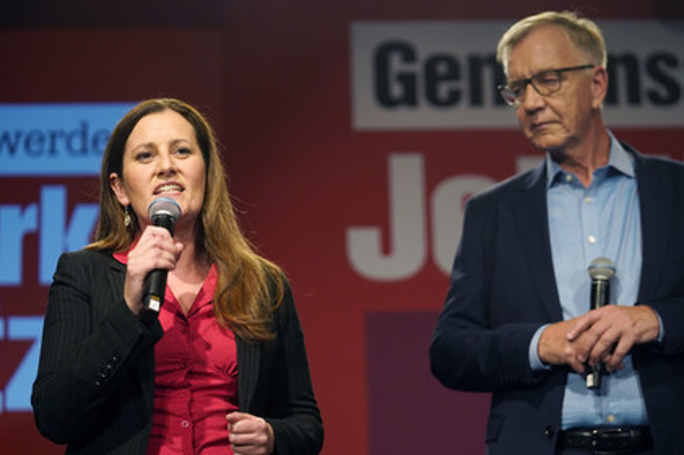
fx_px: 1728
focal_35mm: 91
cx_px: 358
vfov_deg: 15.0
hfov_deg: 22.4
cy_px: 226
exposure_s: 1/1600
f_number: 2.8
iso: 2000
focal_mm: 85
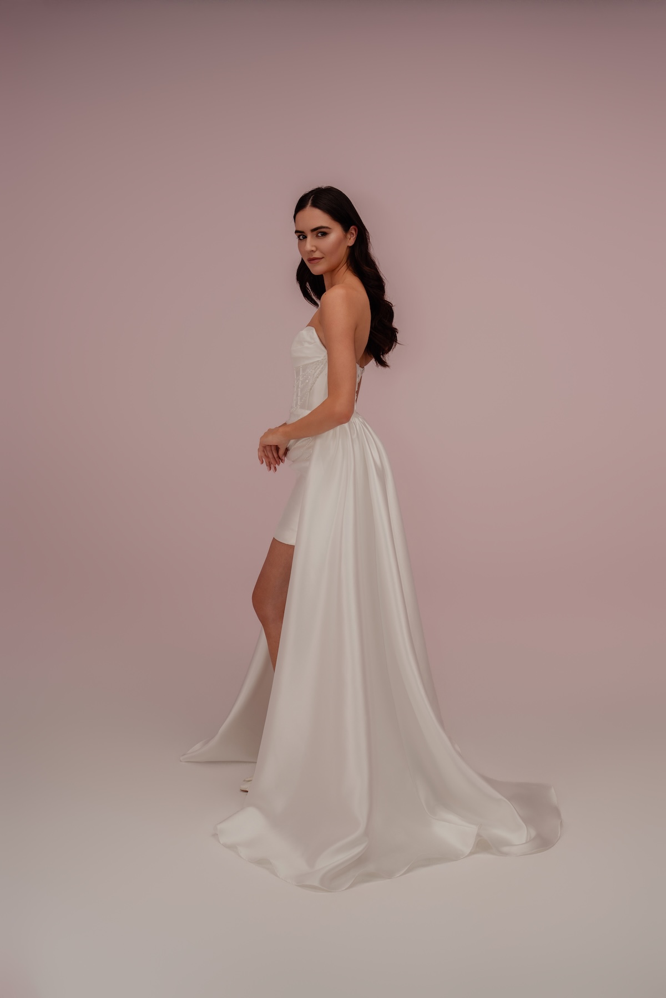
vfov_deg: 53.1
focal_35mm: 36
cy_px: 499
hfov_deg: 36.9
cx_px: 333
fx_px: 999
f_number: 4
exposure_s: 1/250
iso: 100
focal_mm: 36
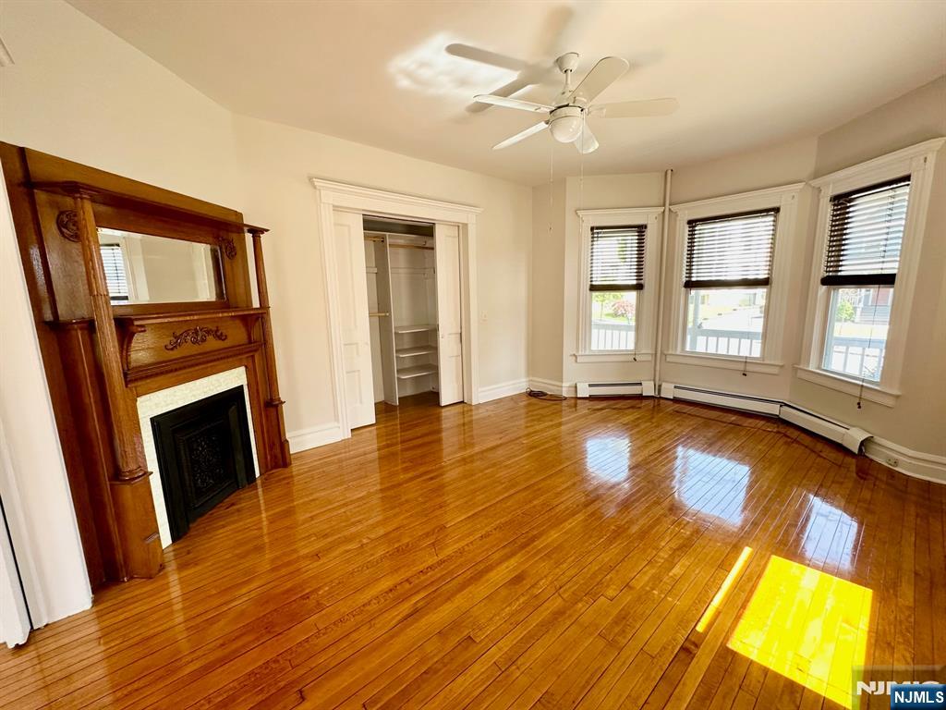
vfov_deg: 85.7
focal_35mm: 14
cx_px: 473
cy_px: 355
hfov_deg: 102.1
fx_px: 383
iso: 125
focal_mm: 2.22
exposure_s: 1/99
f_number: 2.2
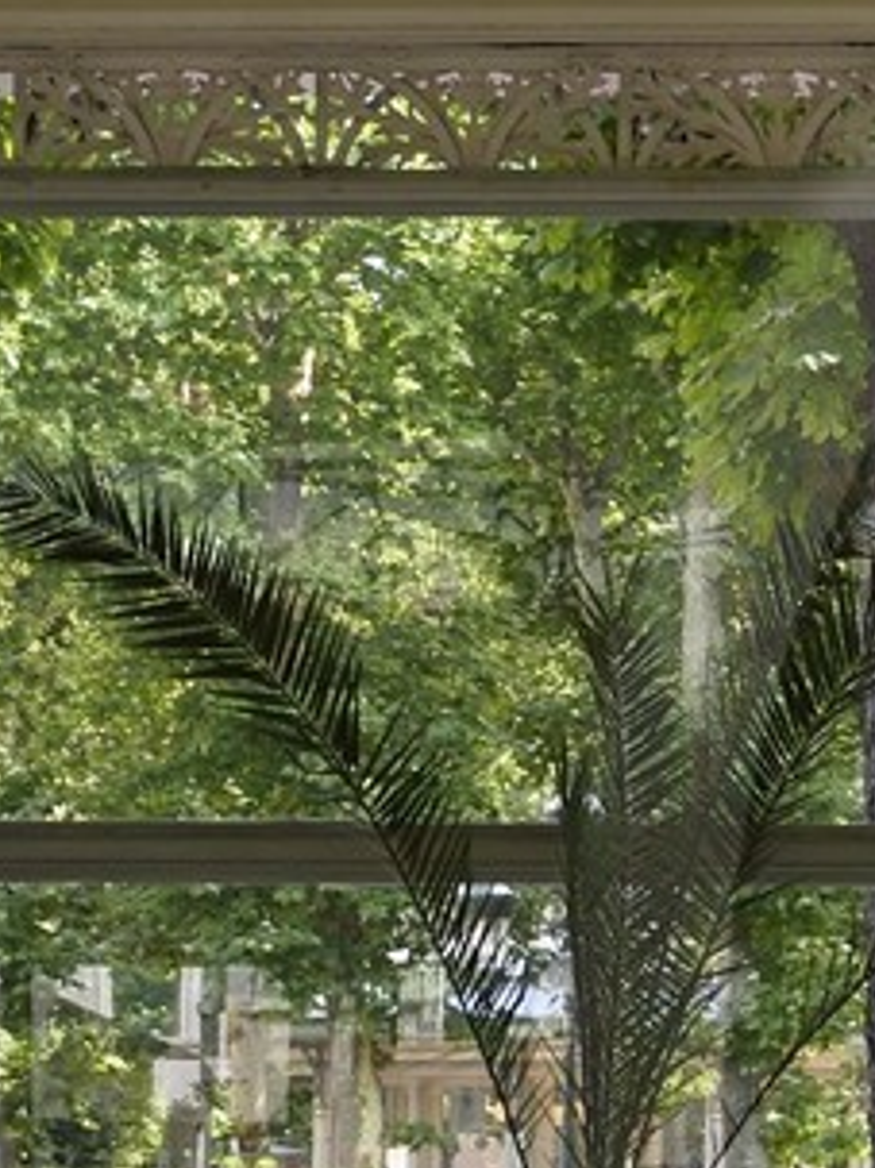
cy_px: 1087
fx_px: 4958
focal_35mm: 147
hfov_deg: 9.0
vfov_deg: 13.3
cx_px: 2139
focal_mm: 29
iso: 200
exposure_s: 1/60
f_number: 8
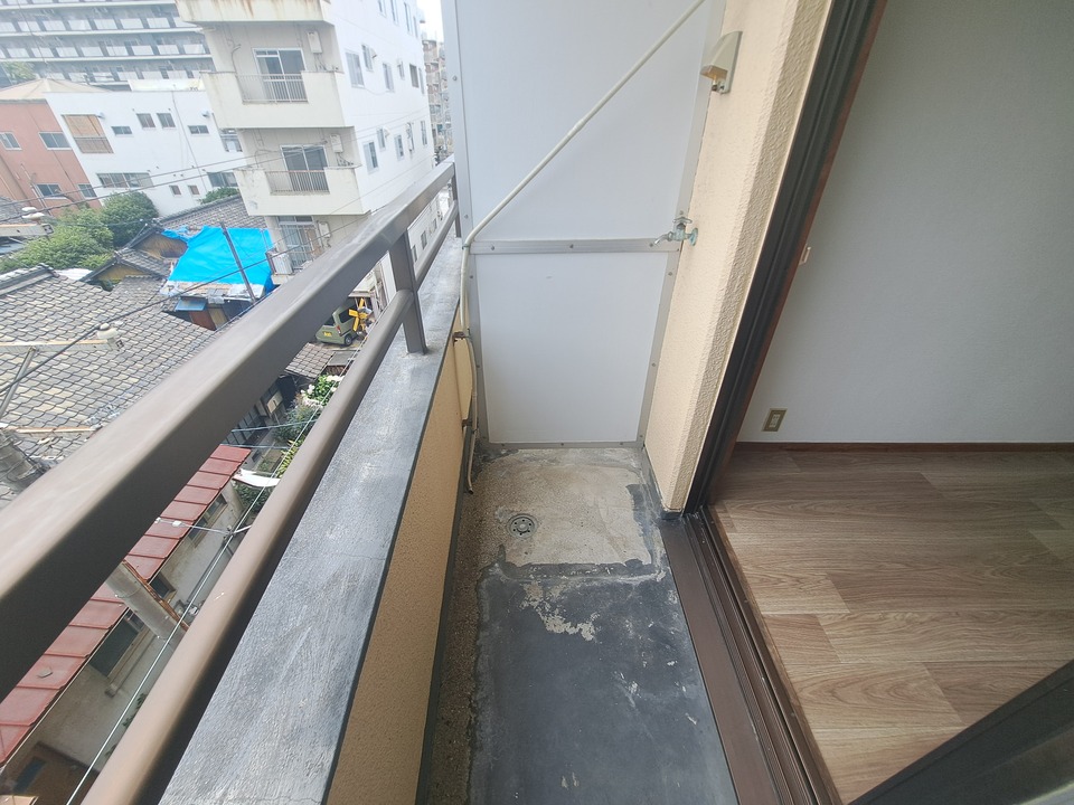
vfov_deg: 89.9
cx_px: 537
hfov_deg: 106.2
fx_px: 403
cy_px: 402
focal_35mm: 13
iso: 50
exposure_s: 1/384
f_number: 2.2
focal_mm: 1.74
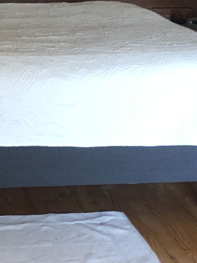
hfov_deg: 12.0
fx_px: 927
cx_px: 3
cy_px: 122
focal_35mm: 122
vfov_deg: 16.2
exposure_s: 1/9
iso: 100
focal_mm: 3.99
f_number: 1.8
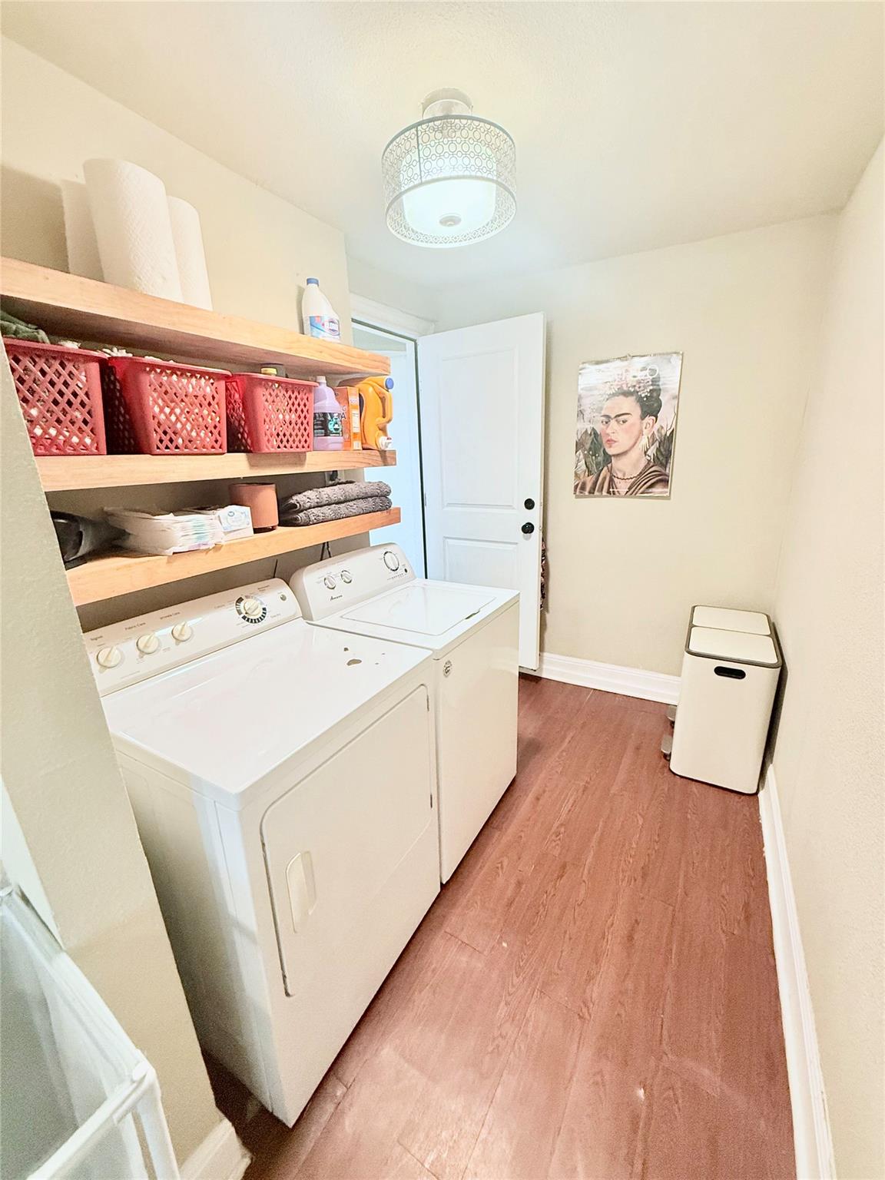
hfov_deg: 85.7
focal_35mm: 14
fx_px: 477
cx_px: 442
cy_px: 590
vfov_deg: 102.1
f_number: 2.2
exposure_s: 1/60
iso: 400
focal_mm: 2.22
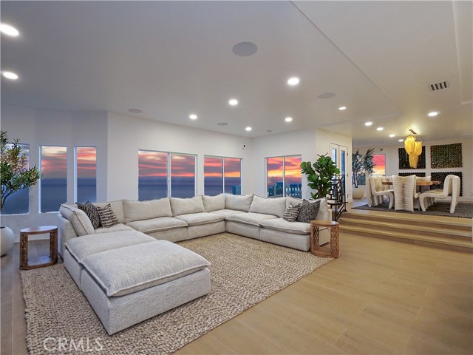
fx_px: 219
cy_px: 178
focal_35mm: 16
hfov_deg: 94.5
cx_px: 236
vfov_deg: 78.1
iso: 2000
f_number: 7.1
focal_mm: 8
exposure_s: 1/60
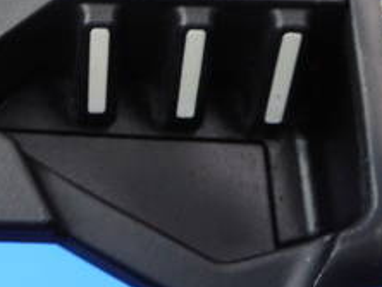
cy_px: 29
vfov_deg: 20.1
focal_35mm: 72
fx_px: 795
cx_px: 103
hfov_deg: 26.7
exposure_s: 1/30
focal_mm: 4.5
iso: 140
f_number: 3.7
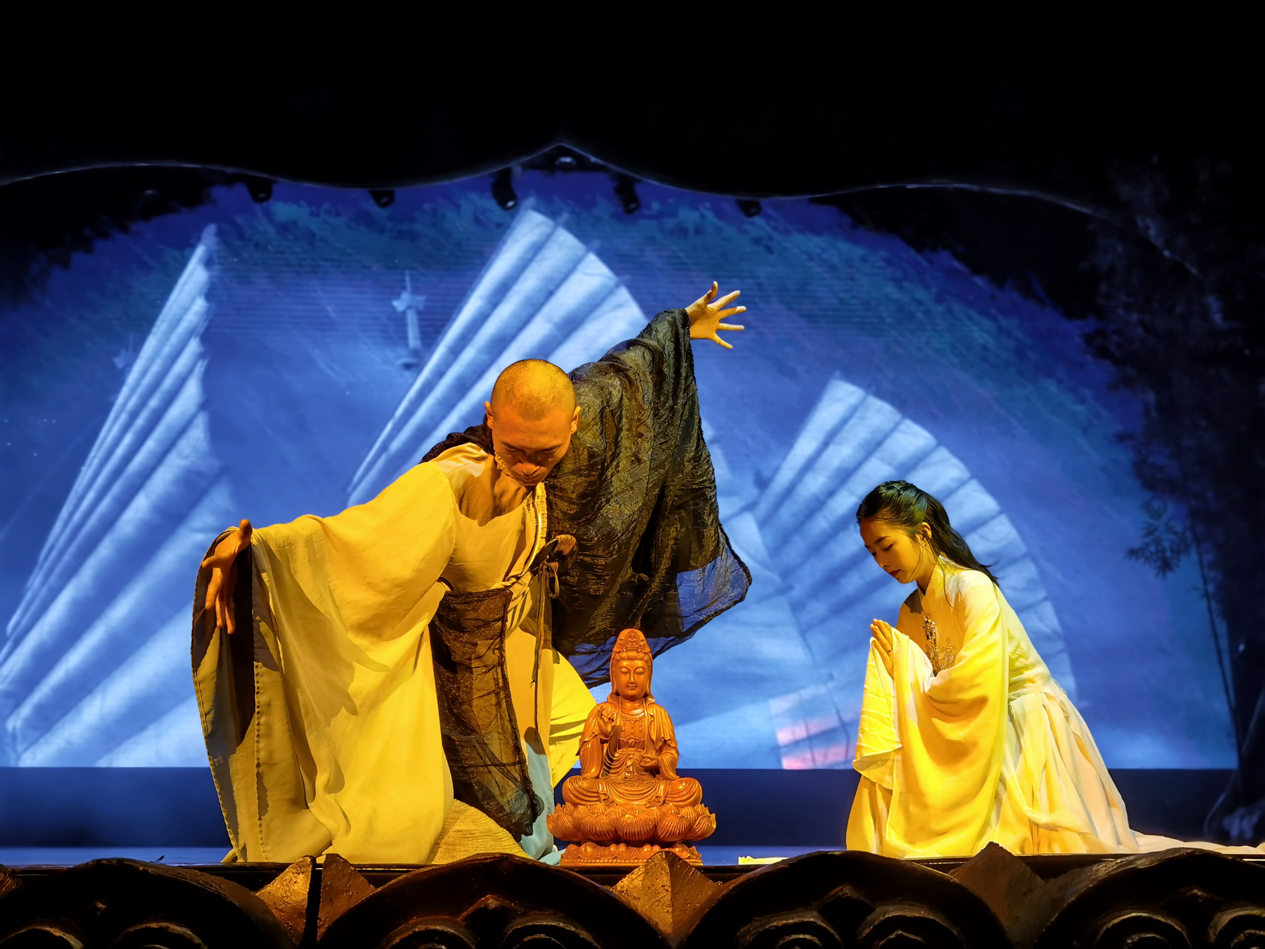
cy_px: 474
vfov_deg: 36.0
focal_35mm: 40
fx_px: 1462
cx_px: 632
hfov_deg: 46.8
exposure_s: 1/61.2
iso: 50
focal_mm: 6.71
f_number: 1.9
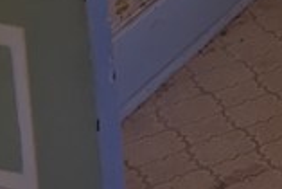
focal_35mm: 169
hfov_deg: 9.4
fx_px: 1325
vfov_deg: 7.1
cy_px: -416
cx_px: 858
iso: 142
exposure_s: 1/60
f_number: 1.89
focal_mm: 5.43
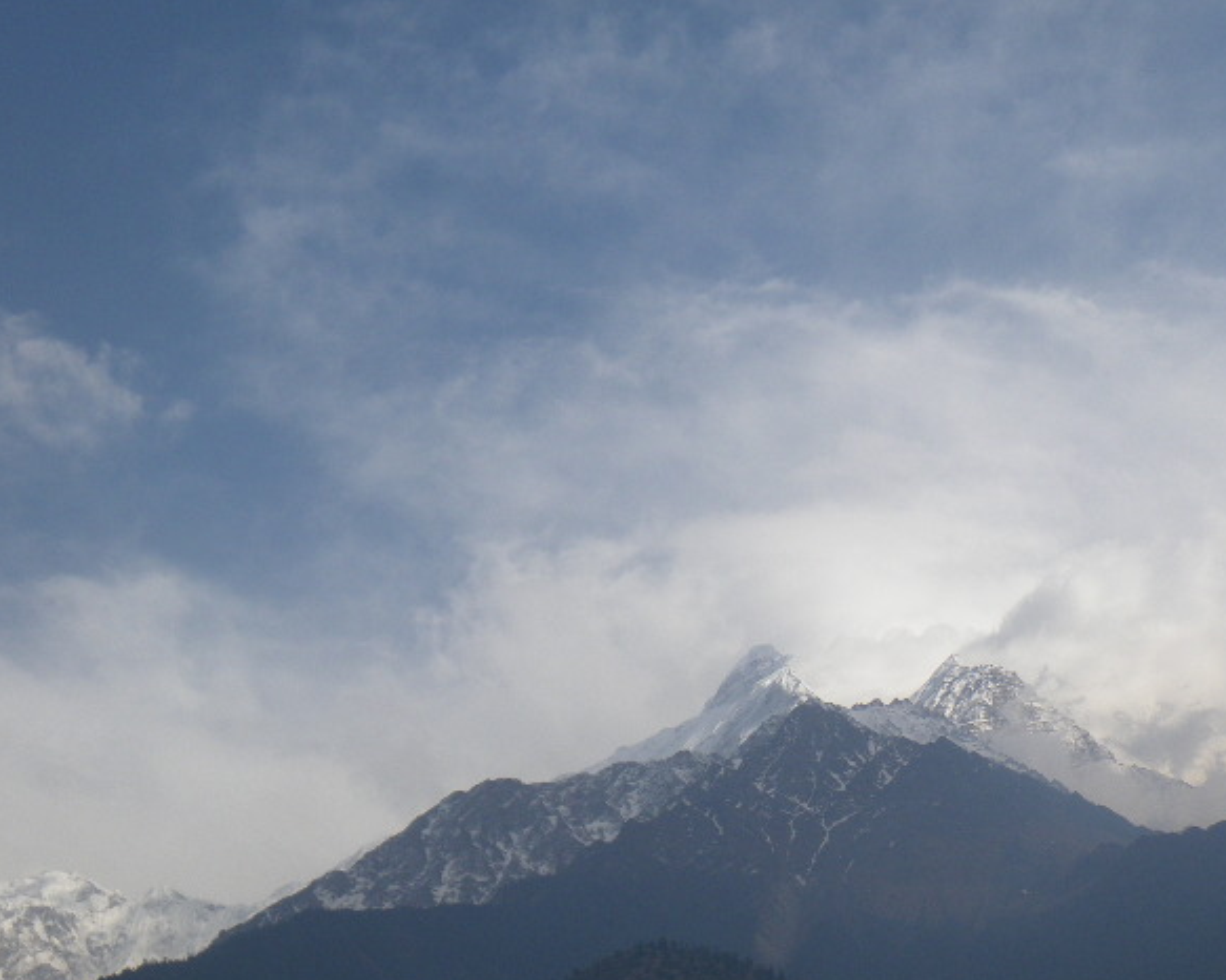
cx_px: 876
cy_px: 654
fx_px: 2176
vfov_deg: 25.2
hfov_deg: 31.1
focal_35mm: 60
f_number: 5
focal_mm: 7.5
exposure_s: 1/400
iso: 50
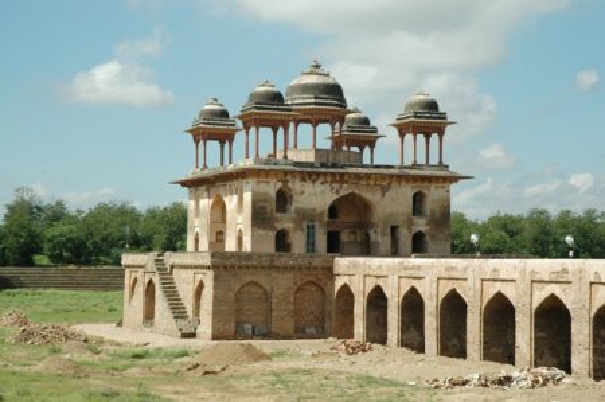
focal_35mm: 82
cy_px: 201
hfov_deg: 24.6
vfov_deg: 16.5
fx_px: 1385
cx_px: 302
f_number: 11
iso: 400
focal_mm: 55
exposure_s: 1/500
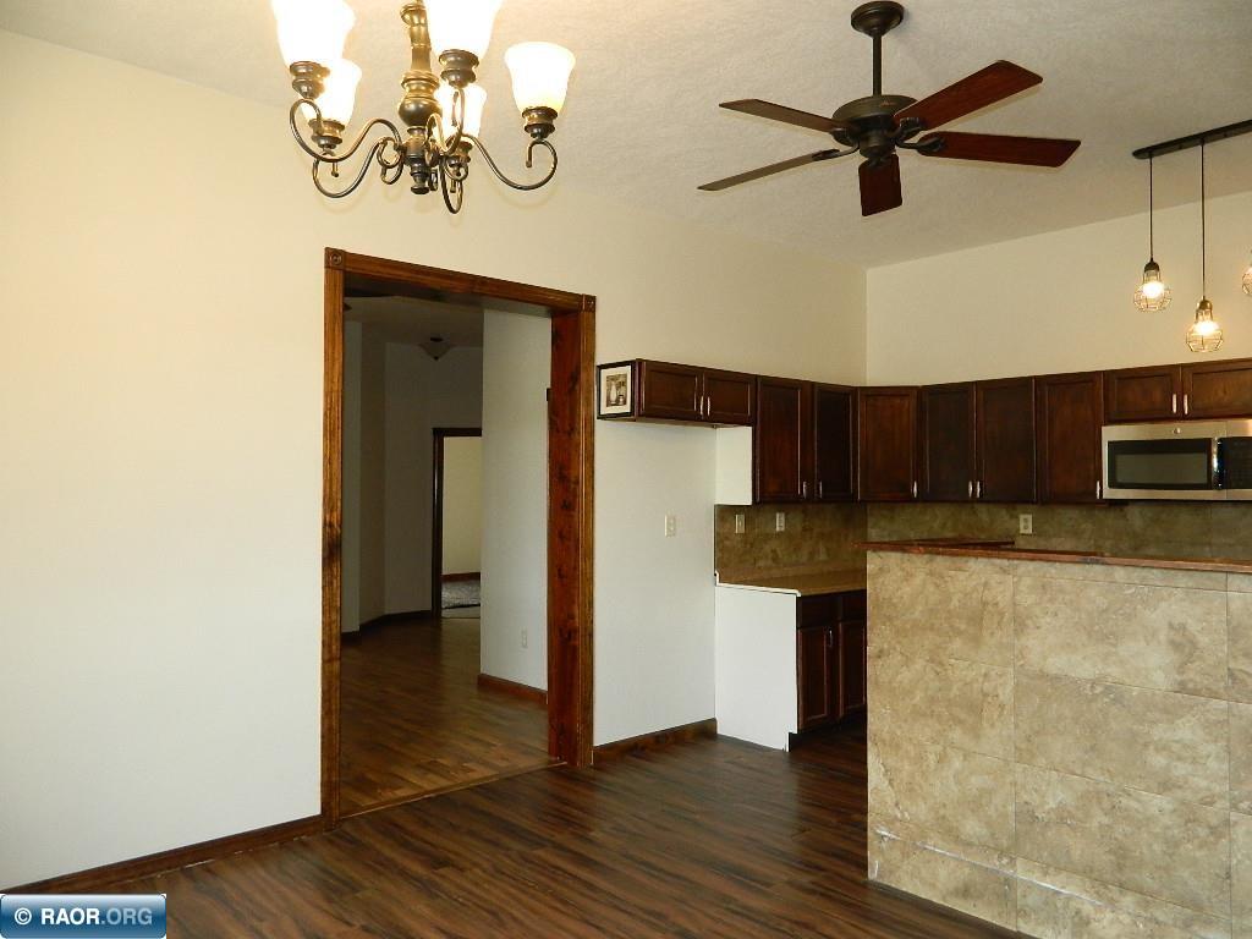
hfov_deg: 69.4
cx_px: 626
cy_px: 470
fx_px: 904
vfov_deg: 54.9
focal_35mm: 25
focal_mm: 4.5
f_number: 3.1
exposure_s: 1/30
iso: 140
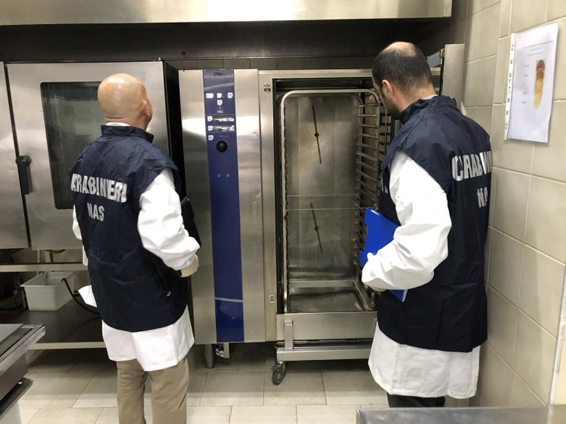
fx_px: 458
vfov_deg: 49.7
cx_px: 283
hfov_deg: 63.5
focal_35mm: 28
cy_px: 212
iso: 400
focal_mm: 3.99
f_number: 1.8
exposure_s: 1/60
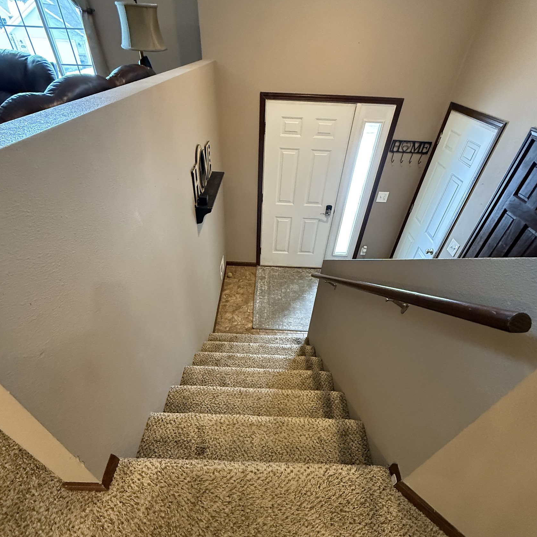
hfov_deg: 84.0
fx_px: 298
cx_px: 264
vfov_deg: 83.5
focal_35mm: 17
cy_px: 306
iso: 640
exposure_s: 1/60
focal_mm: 2.22
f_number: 2.2
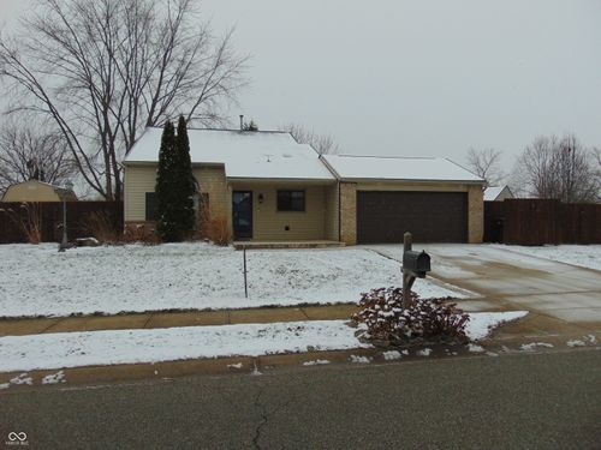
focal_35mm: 25
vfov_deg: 54.9
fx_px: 434
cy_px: 225
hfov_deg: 69.4
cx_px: 300
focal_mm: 4.5
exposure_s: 1/800
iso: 80
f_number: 3
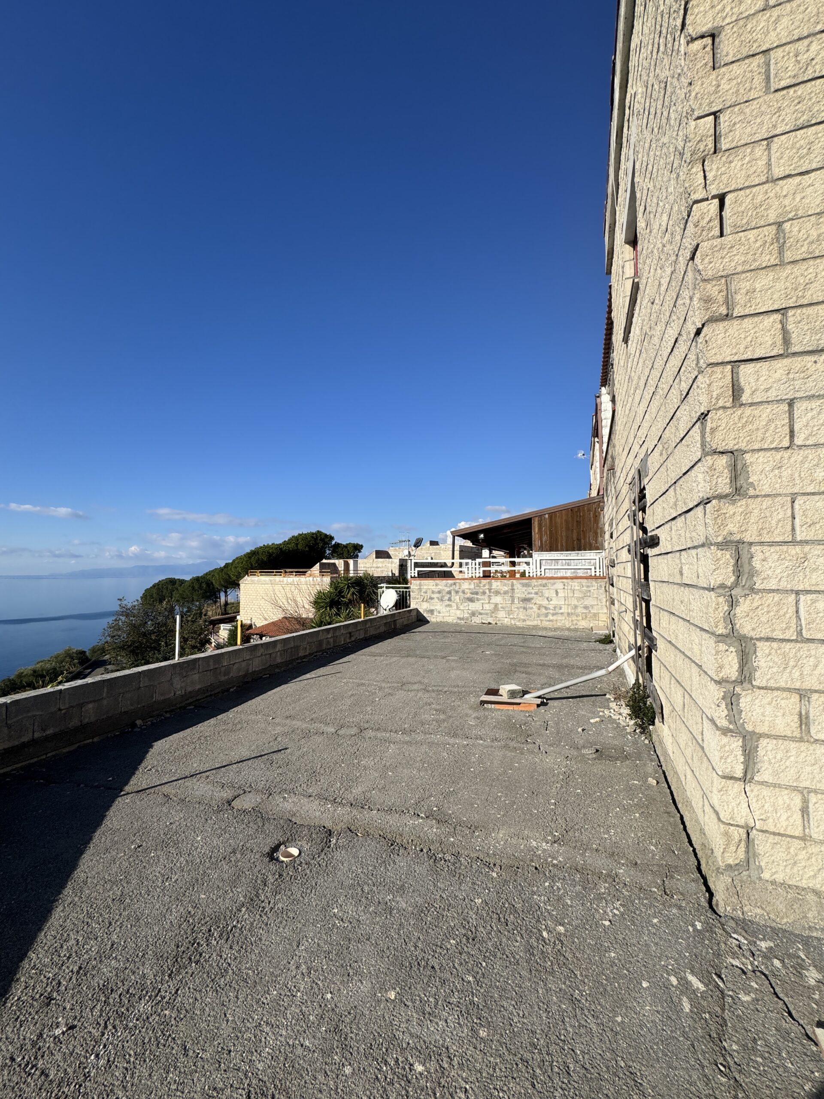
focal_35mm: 14
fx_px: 444
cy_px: 550
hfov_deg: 85.7
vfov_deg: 102.1
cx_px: 412
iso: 50
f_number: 2.2
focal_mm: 2.22
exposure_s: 1/3106
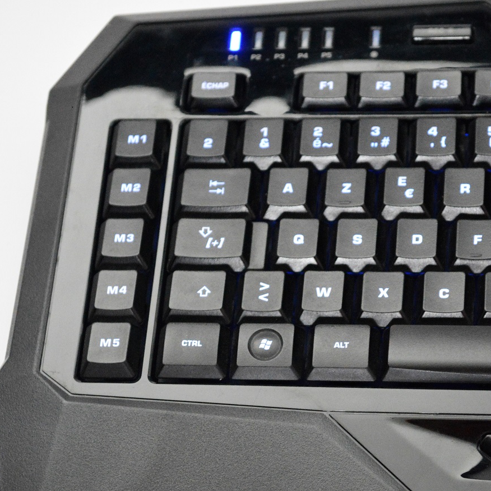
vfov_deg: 16.5
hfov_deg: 16.6
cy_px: 354
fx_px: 1685
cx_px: 266
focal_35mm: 105
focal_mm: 48
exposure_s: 1/8
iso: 3200
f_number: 5.6
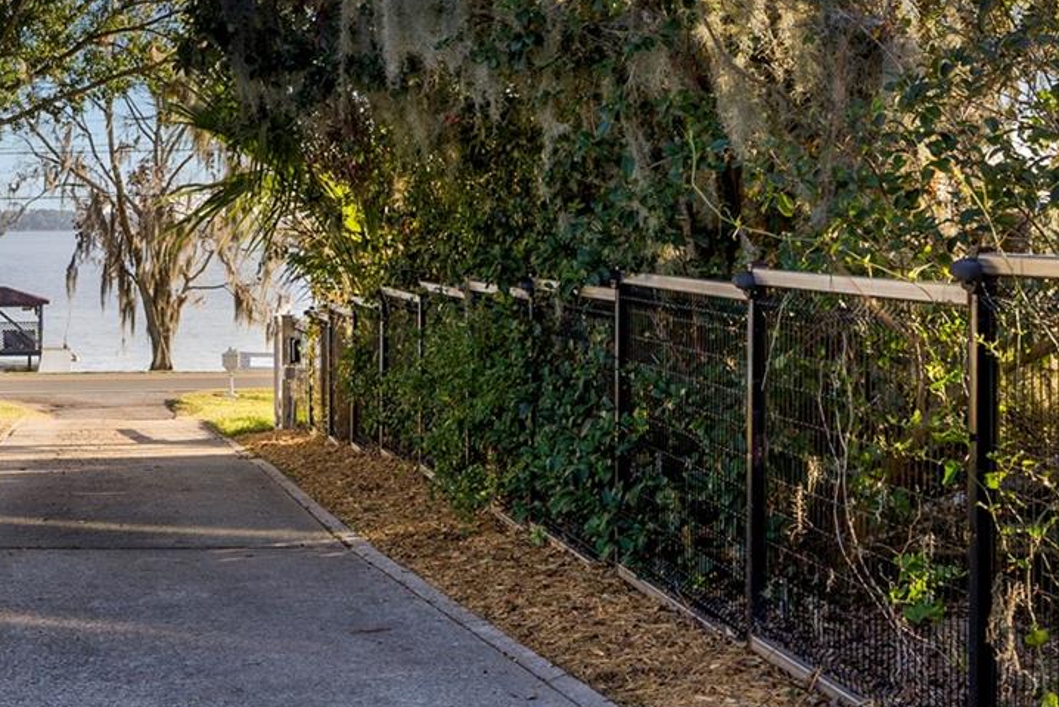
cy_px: 297
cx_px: 106
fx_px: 2295
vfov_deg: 17.5
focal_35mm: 78
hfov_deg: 25.2
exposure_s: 1/2000
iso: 80
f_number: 8
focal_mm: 35
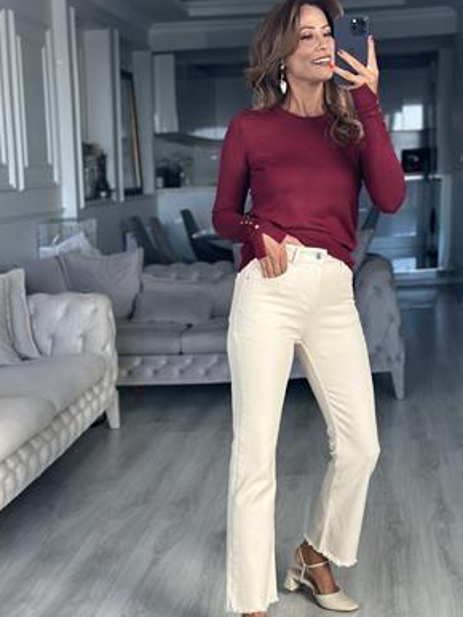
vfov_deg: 30.7
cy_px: 334
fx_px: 1122
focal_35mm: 63
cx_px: 294
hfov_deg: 23.2
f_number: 1.78
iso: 125
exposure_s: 1/114
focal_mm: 6.86
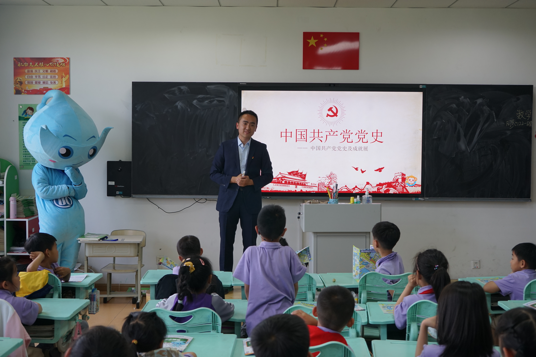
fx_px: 685
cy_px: 178
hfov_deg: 42.7
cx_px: 268
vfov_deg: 29.2
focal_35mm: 46
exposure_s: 1/80
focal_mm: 46
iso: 500
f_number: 5.6
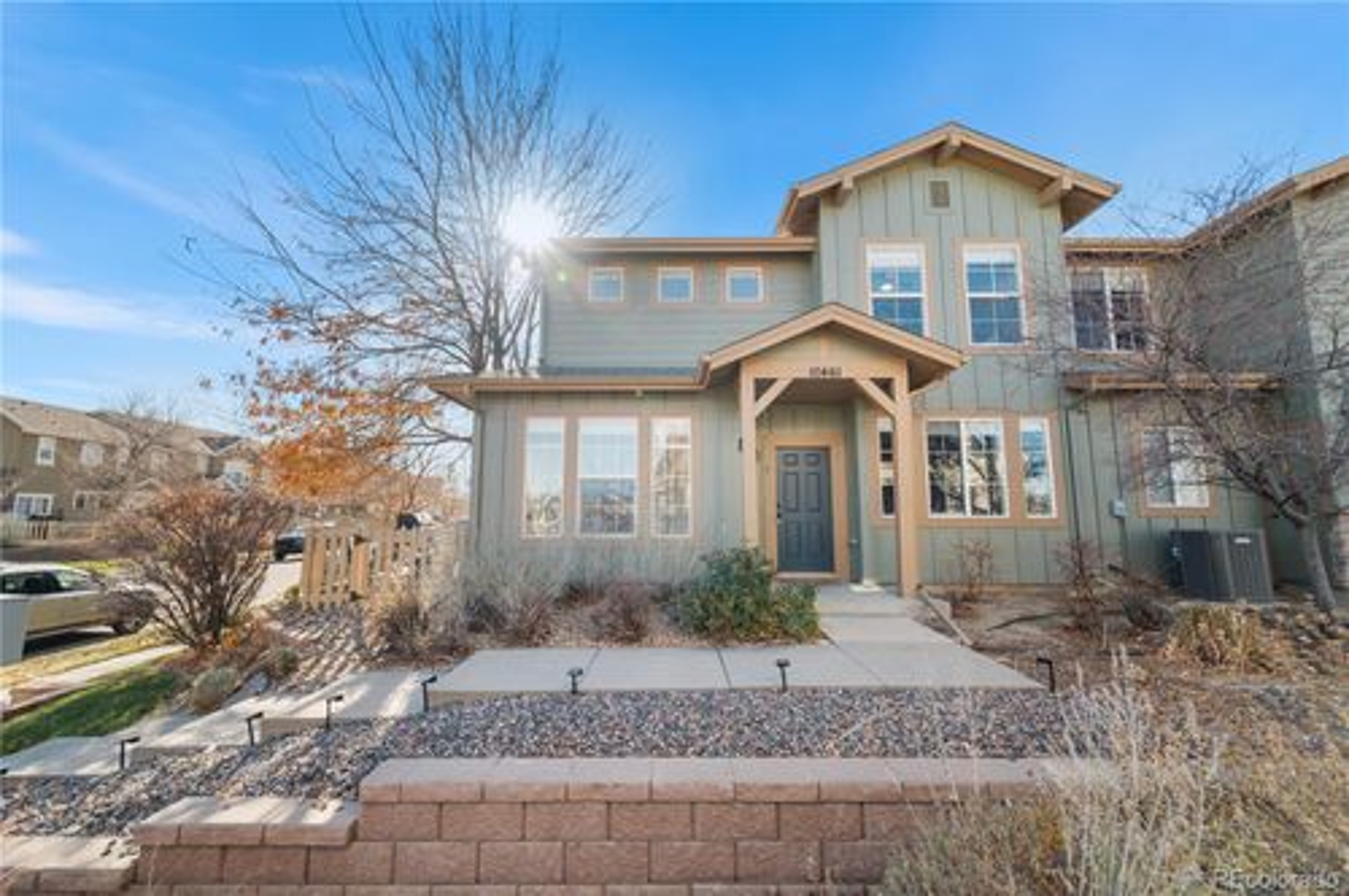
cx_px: 674
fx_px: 524
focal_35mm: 14
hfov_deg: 104.3
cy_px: 448
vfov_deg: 81.0
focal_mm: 14
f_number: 8
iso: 250
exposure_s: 1/20
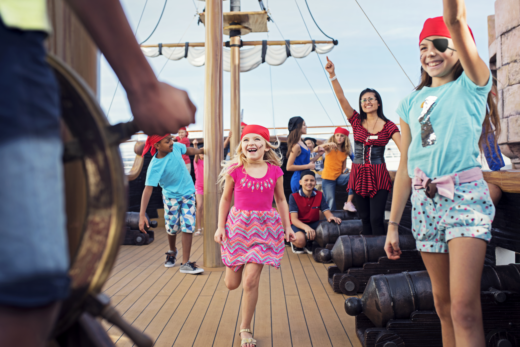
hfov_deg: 54.4
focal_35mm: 35
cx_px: 260
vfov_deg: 37.9
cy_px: 174
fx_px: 506
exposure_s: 1/640
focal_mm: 35
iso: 160
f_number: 3.2
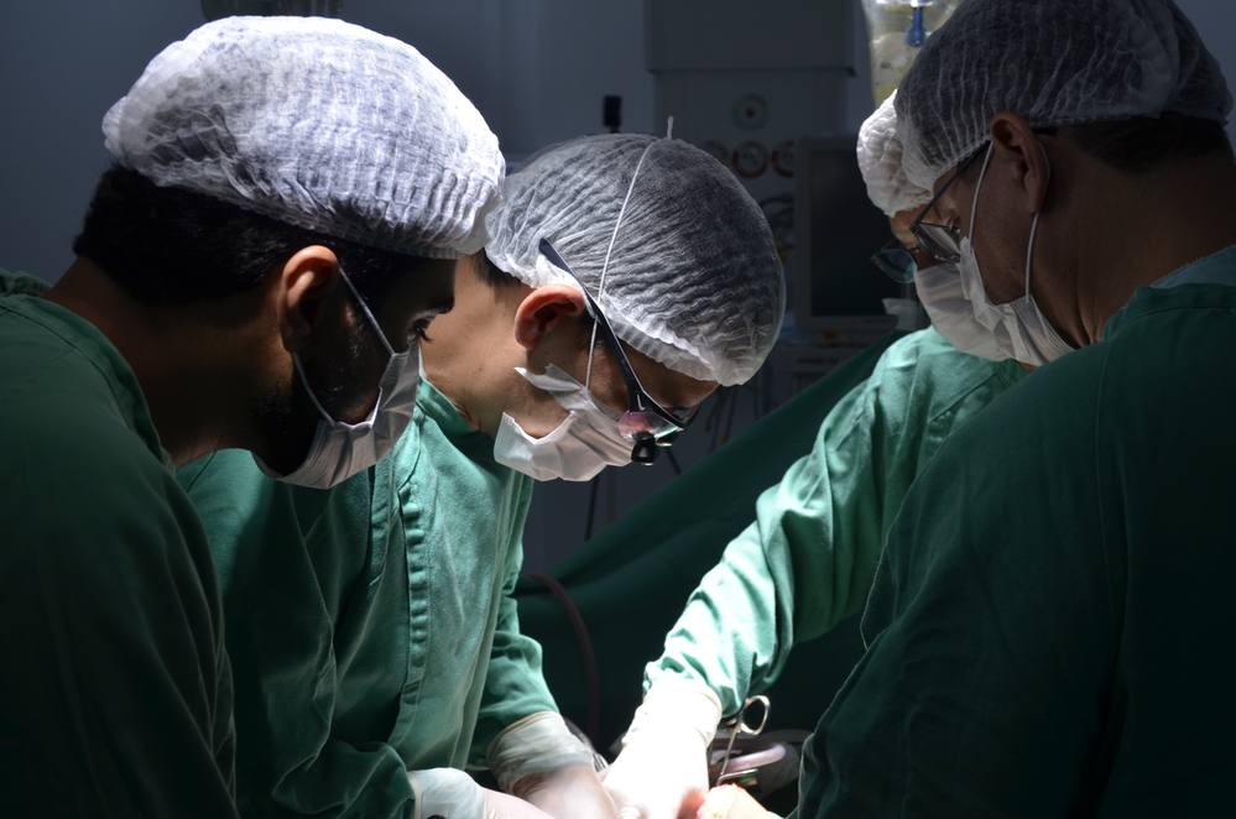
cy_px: 410
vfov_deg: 19.7
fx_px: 2364
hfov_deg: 29.3
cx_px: 618
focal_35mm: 69
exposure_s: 1/125
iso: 200
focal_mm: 46
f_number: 5.6
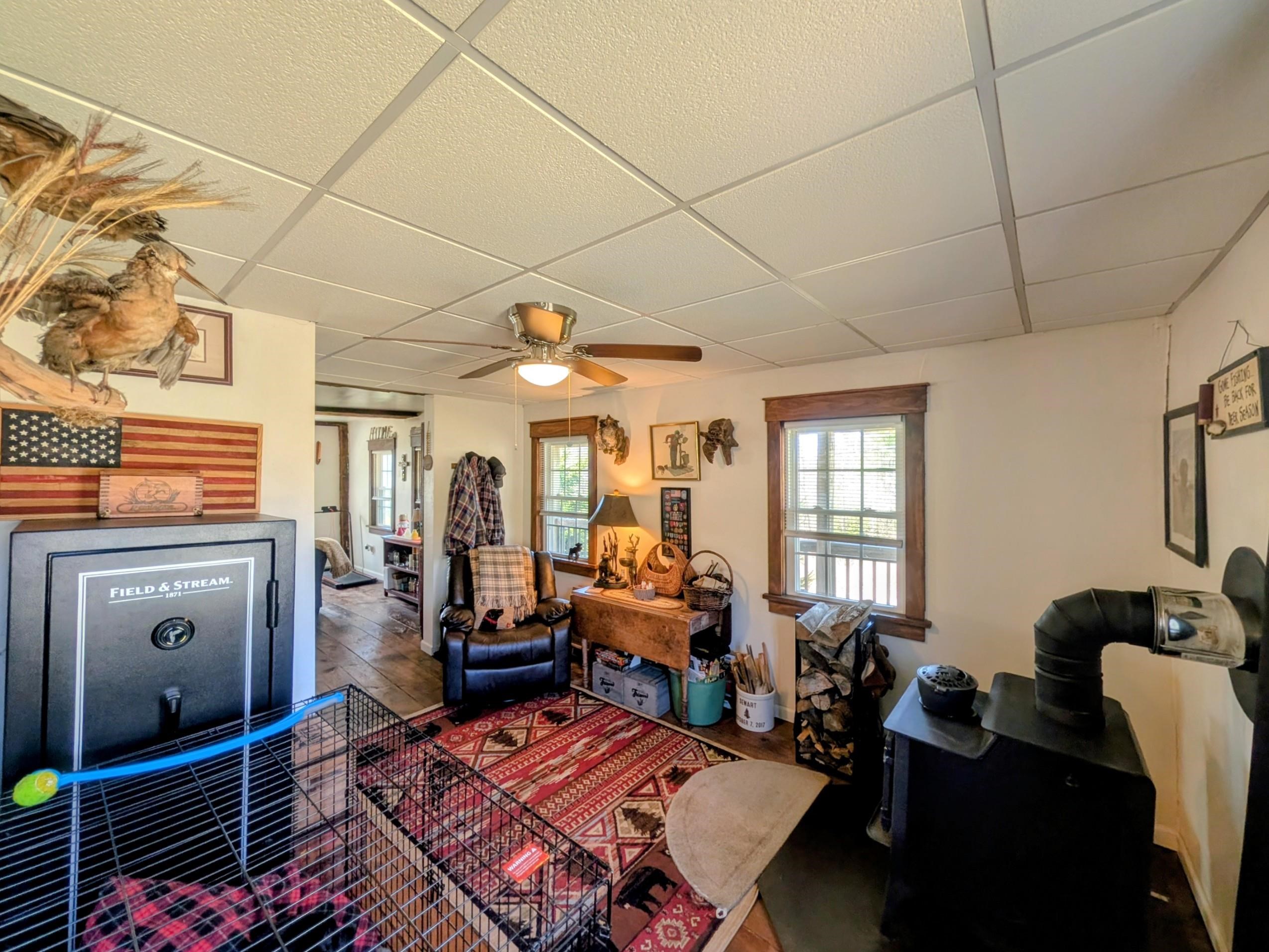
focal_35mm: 12
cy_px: 476
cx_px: 634
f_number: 1.7
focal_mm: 2.02
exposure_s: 1/60
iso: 52
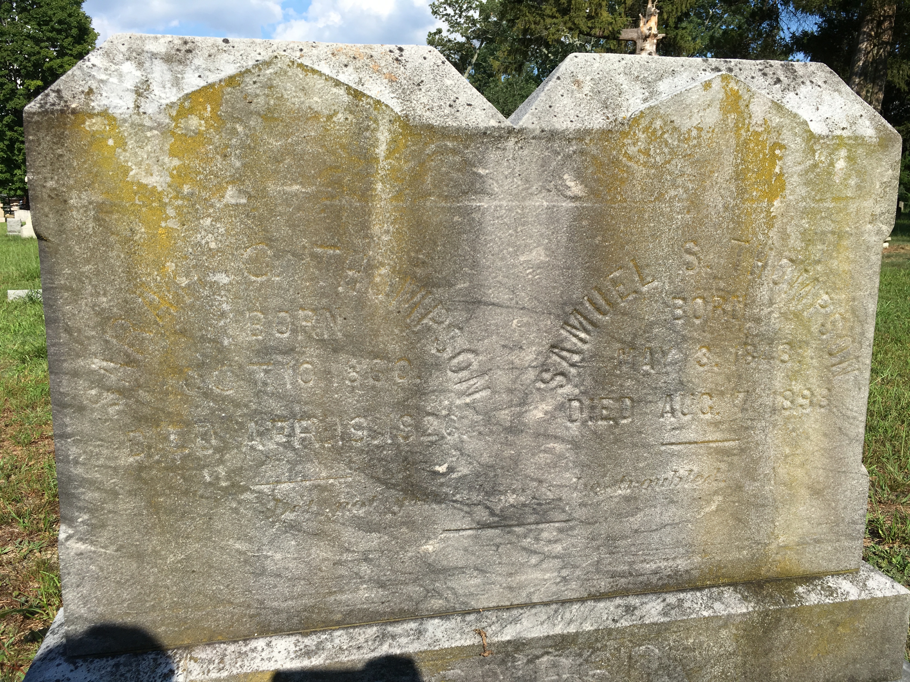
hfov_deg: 61.7
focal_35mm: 29
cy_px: 341
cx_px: 455
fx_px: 762
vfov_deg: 48.2
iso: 25
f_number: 2.2
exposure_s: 1/1425
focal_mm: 4.15
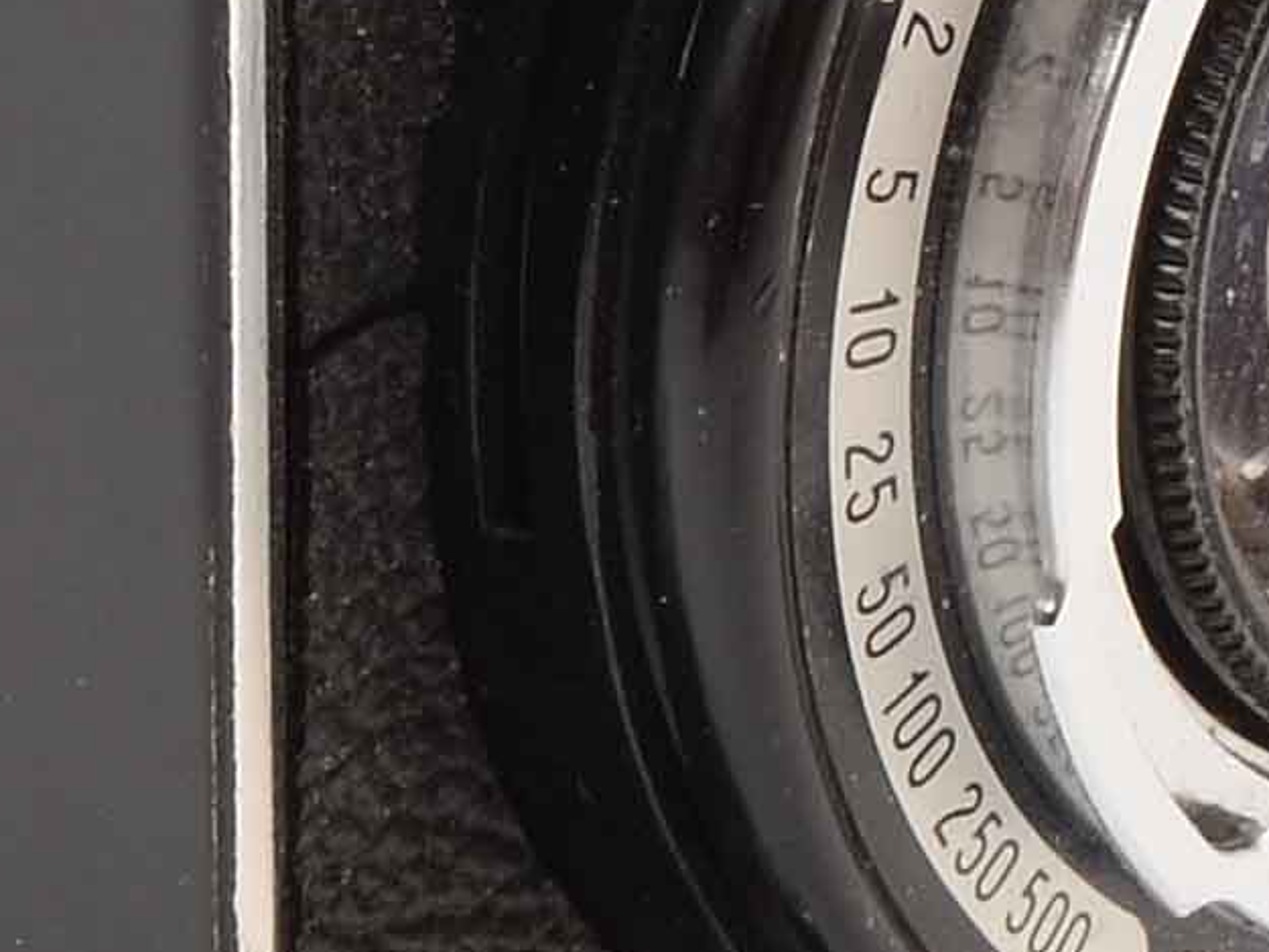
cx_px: -422
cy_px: -1064
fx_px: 19140
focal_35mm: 522
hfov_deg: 3.8
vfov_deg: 2.8
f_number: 20
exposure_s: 1/160
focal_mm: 46
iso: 100
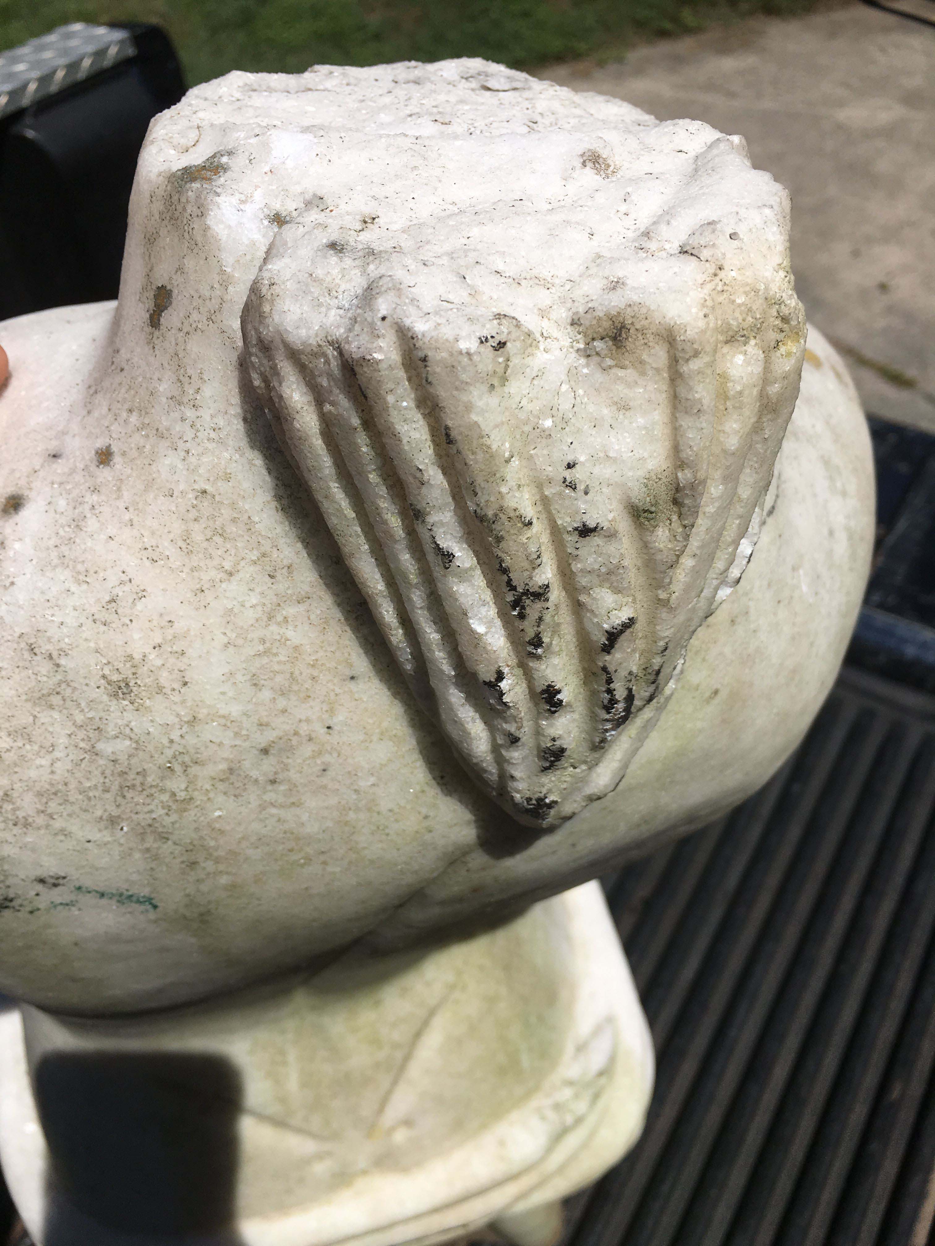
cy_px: 623
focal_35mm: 29
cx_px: 468
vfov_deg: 61.7
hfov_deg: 48.2
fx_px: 1044
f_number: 2.2
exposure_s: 1/4525
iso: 25
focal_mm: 4.15
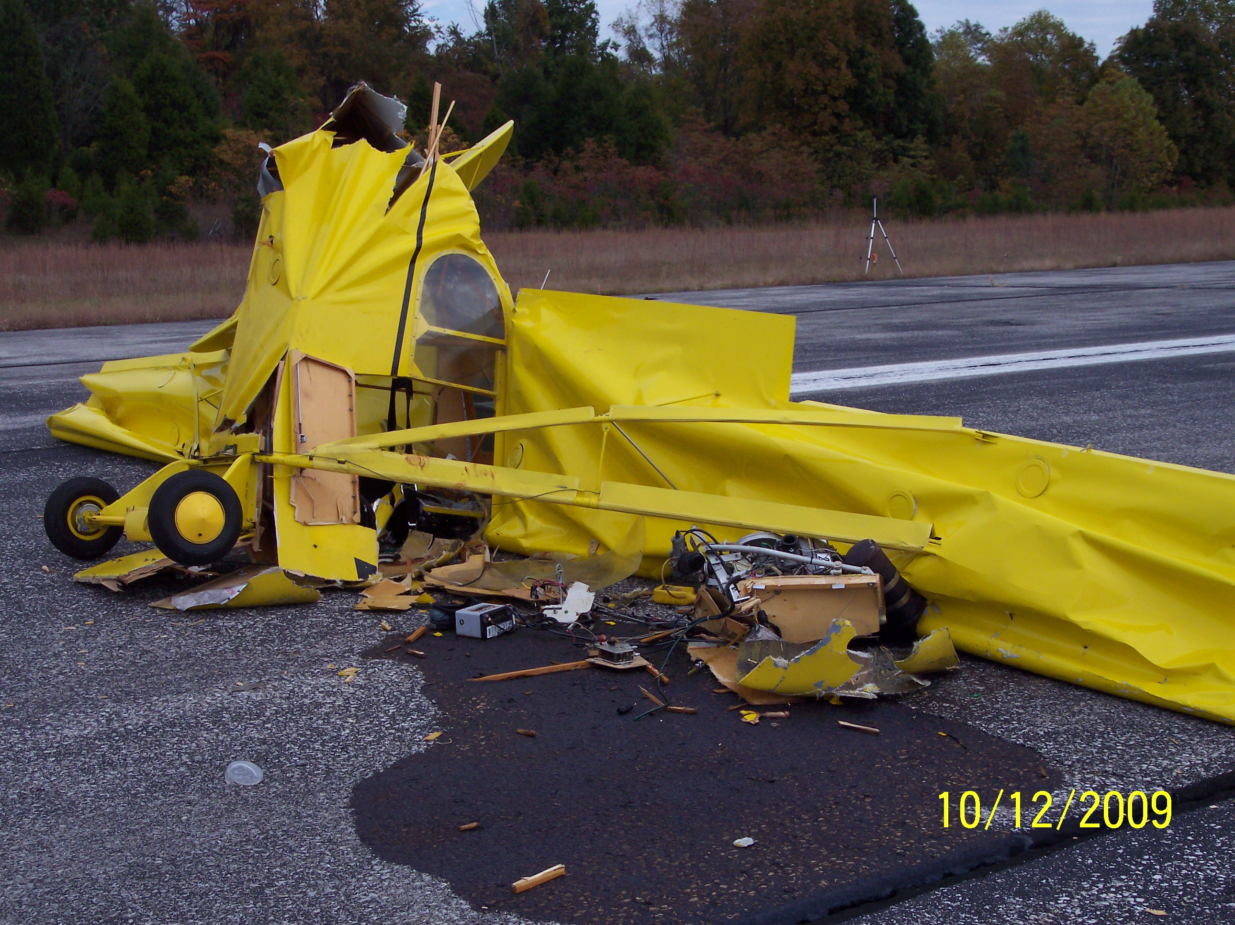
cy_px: 462
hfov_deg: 37.5
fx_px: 1819
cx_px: 618
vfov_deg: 28.5
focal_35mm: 51
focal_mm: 10.7
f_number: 5.6
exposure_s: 1/700
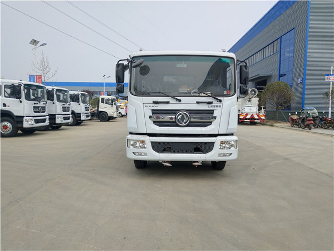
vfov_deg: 46.8
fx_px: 289
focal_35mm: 30
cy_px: 126
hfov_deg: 60.0
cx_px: 167
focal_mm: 3.95
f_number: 1.8
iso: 50
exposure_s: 1/2460
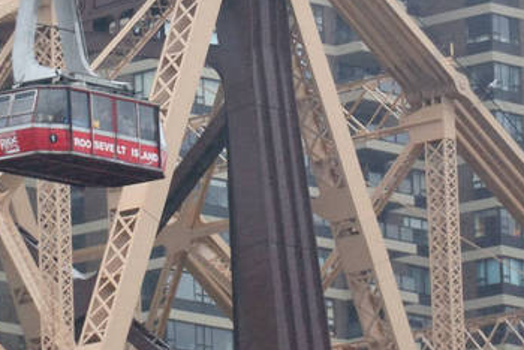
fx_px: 8740
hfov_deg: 3.4
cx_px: 250
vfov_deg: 2.3
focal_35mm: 600
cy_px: 118
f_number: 5.6
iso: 640
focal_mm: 200
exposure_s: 1/250
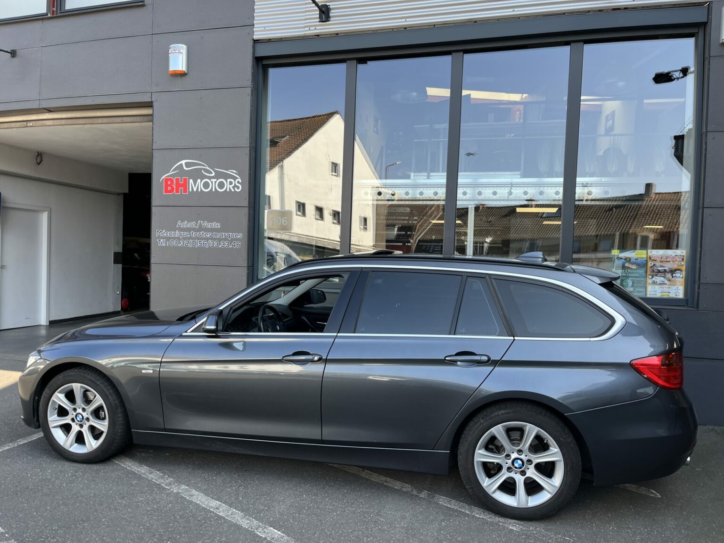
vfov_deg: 53.1
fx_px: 544
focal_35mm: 26
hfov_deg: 67.3
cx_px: 362
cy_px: 272
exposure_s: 1/450
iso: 50
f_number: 1.6
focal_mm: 5.1
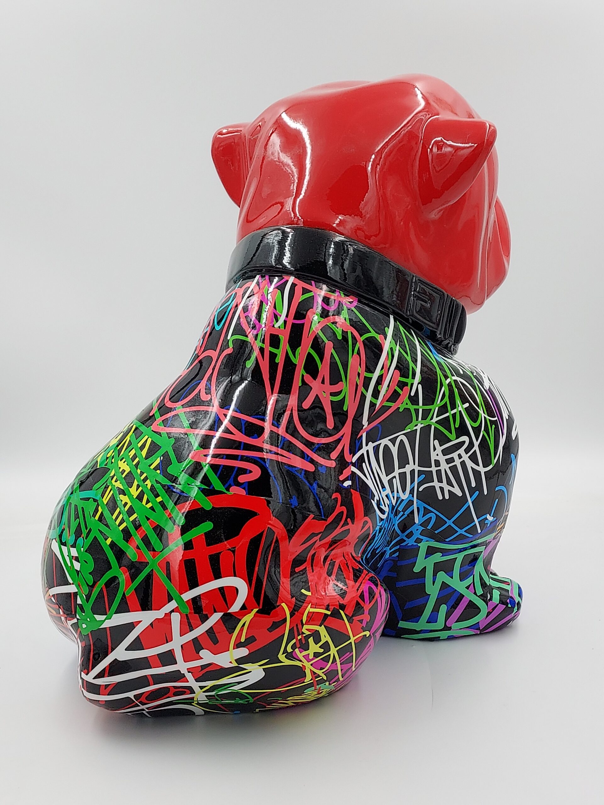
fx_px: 558
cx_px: 302
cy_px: 402
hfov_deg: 56.8
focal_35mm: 24
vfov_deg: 71.6
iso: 40
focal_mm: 4.6
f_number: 1.8
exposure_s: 1/120
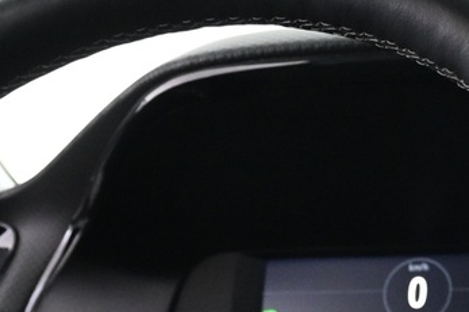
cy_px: 466
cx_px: 154
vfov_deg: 8.7
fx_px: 2005
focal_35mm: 154
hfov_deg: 13.3
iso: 1600
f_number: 4
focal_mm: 22
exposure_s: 1/20
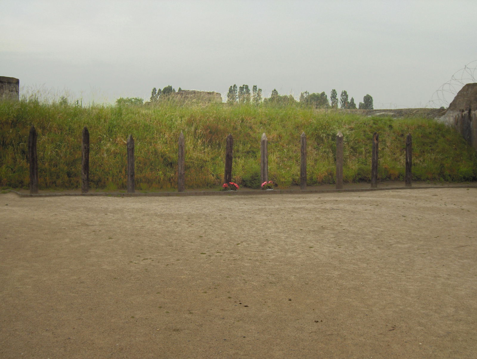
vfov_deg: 26.6
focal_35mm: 55
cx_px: 238
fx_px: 759
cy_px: 180
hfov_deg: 34.9
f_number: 5.4
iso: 100
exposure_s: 1/162
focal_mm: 11.4
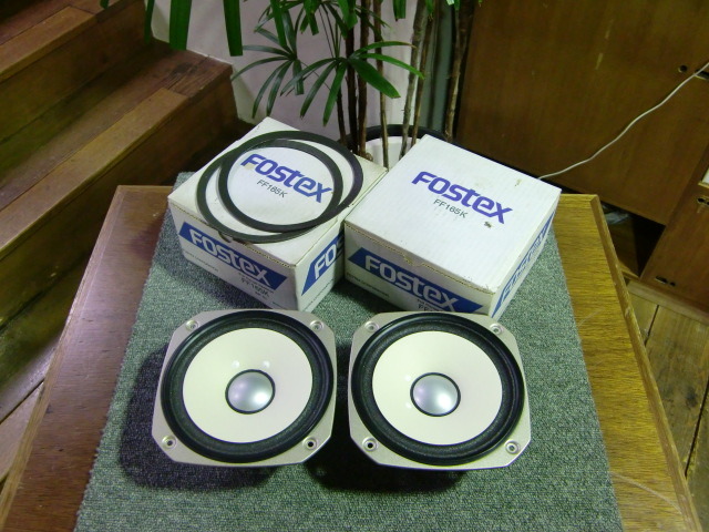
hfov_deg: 55.4
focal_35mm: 33
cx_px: 354
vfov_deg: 42.9
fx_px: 676
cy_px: 266
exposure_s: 1/50
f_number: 2.7
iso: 400
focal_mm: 5.8
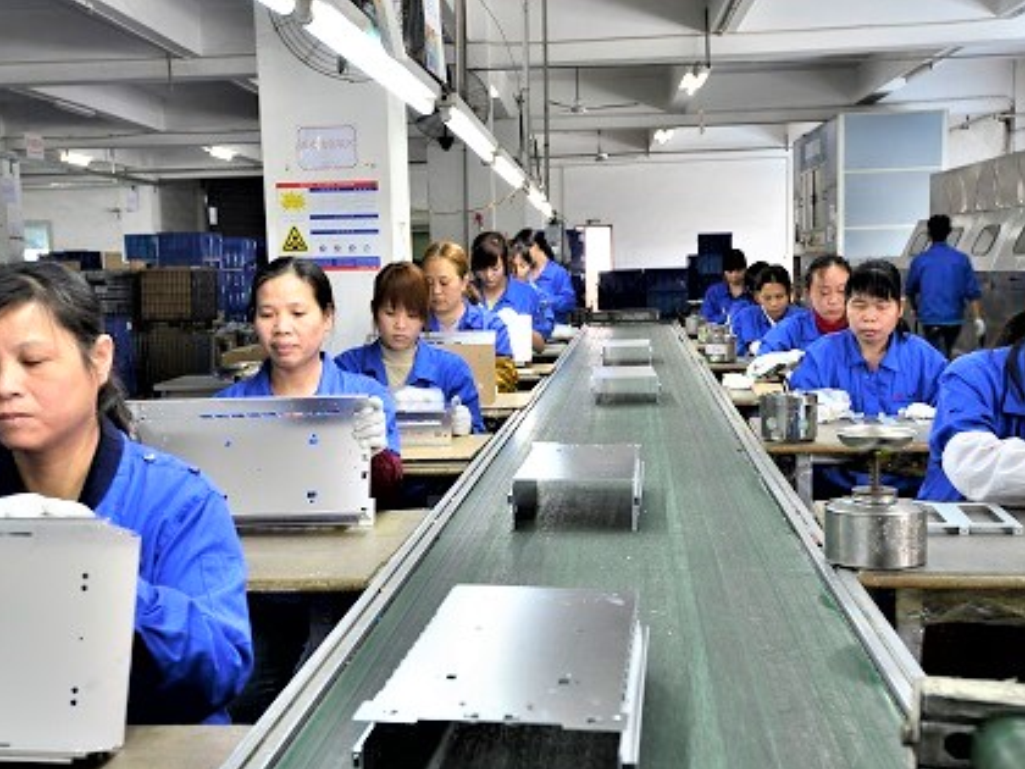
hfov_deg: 42.9
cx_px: 488
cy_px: 447
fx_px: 1303
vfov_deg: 32.8
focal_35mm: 44
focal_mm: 32
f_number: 6.3
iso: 800
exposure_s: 1/25
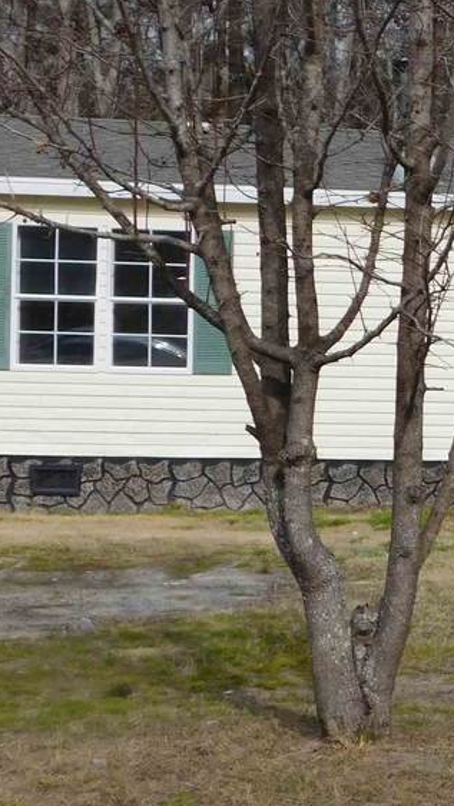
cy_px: 371
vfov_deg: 21.6
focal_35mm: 99
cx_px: 816
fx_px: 2117
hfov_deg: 11.4
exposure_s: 1/400
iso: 125
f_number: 7.2
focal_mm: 7.1
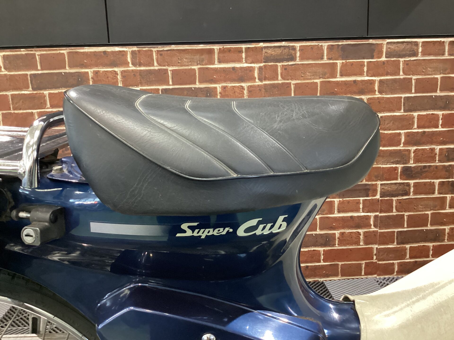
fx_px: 407
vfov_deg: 45.4
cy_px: 170
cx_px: 227
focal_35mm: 31
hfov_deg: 58.4
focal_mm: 3.3
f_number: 2.4
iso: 400
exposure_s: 1/40
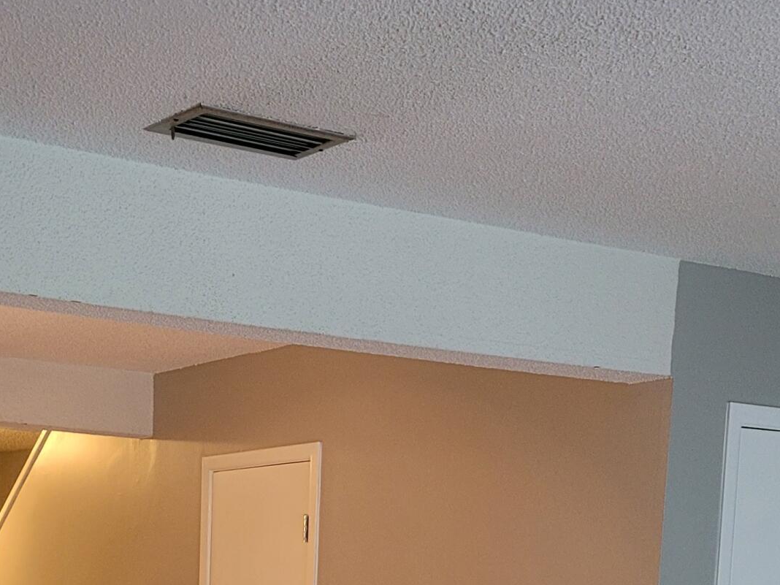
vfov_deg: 18.5
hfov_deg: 26.3
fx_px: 1645
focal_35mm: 73
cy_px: 806
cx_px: 182
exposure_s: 1/60
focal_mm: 5.4
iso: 200
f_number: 1.8
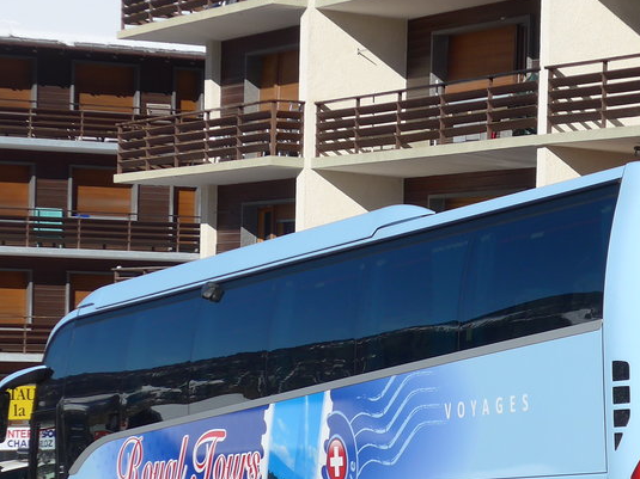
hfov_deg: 13.3
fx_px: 2736
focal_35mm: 148
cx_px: 487
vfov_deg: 10.0
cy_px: 360
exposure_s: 1/1300
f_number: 3.9
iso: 80
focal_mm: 13.4
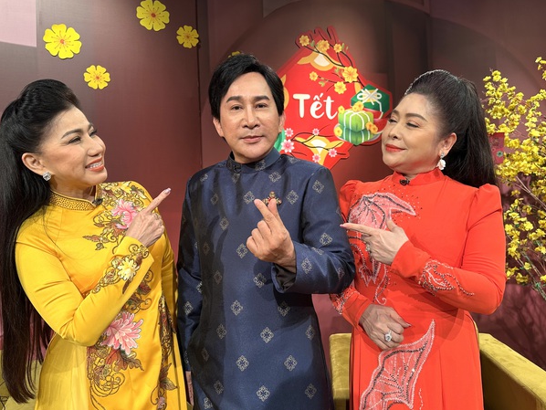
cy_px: 194
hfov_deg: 63.4
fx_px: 442
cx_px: 274
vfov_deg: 49.8
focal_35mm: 28
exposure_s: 1/100
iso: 100
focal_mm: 6.86
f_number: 1.78
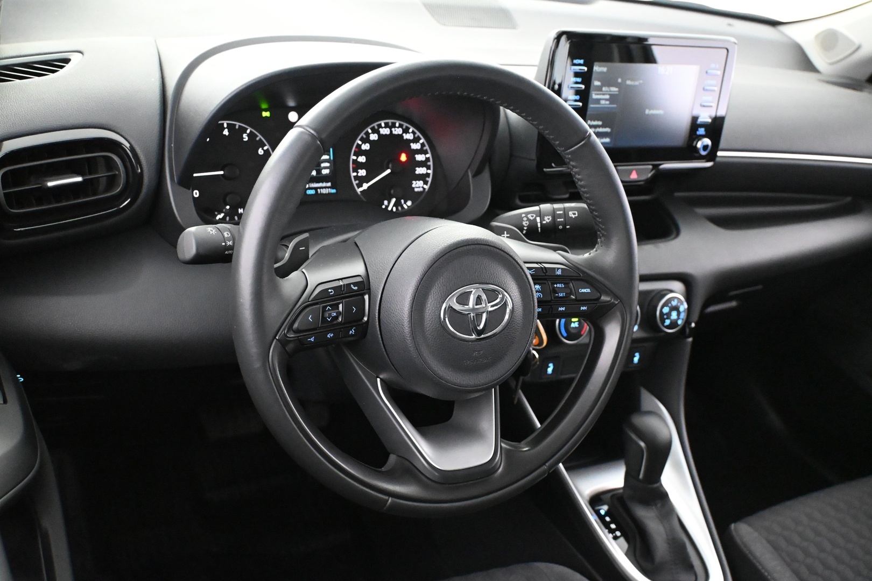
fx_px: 908
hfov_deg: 51.3
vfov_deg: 35.5
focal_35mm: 38
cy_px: 290
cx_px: 436
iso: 9000
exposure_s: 1/40
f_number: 4.2
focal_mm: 25
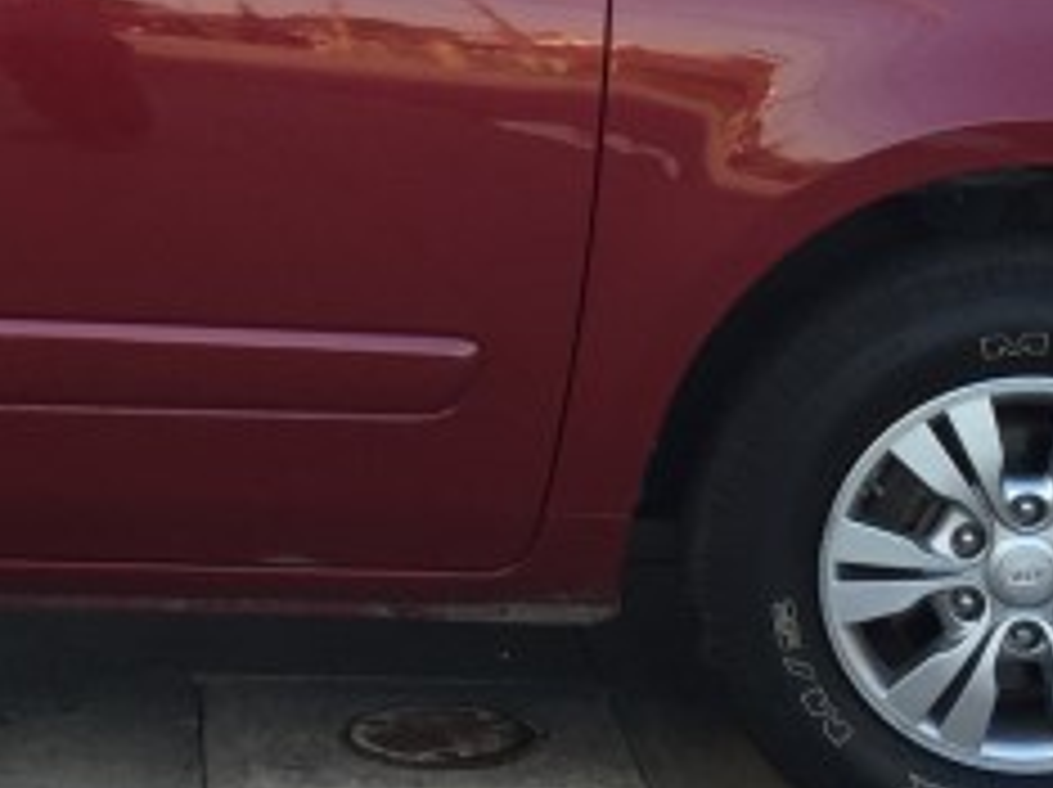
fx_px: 3859
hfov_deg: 14.9
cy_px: 45
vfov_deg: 11.6
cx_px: -297
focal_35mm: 127
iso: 32
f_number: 2.2
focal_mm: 4.15
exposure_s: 1/120
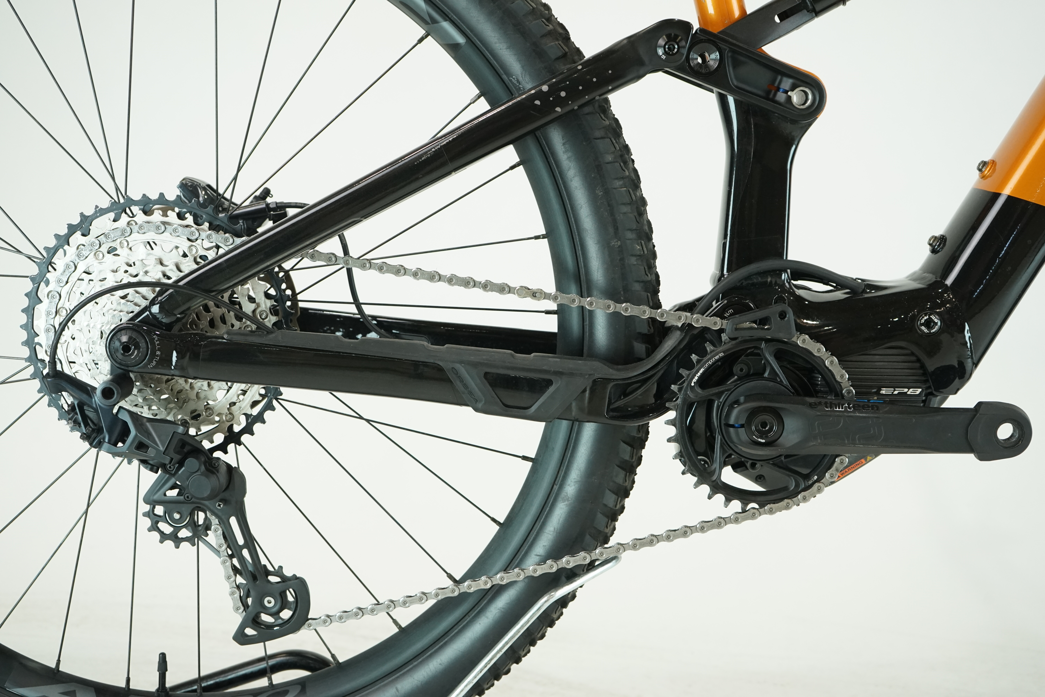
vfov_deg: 29.2
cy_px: 348
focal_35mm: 46
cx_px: 522
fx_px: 1335
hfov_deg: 42.7
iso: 1600
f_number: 5.6
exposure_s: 1/200
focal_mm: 46
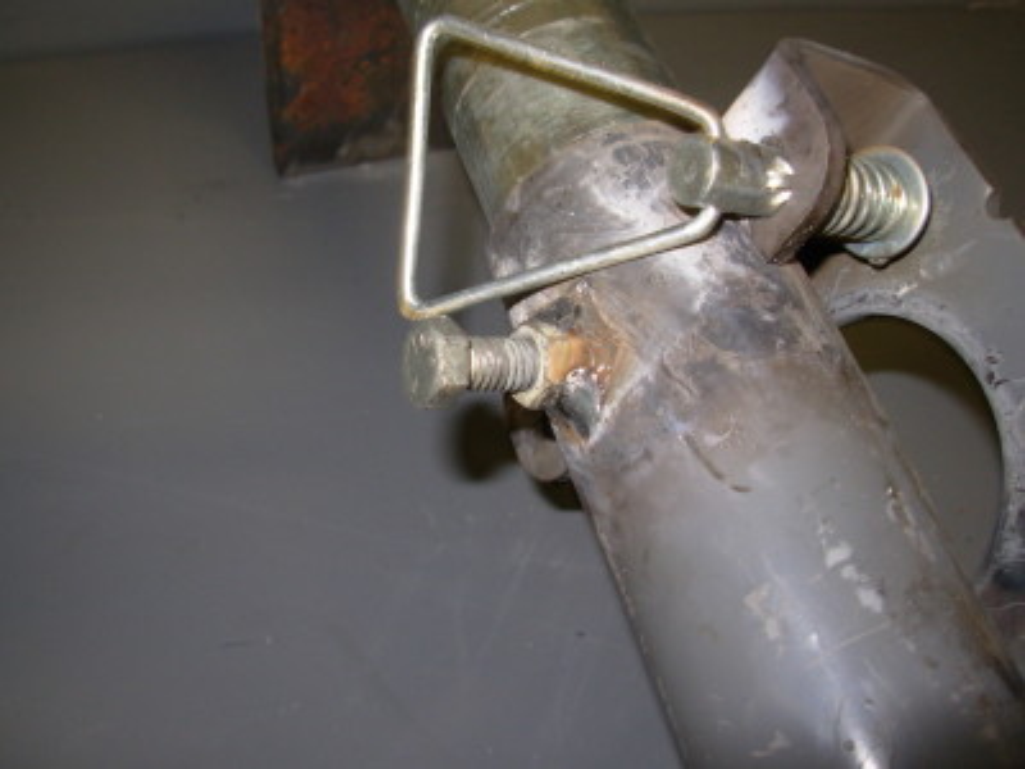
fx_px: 1125
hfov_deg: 49.0
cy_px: 384
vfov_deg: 37.7
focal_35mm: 38
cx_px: 512
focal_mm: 6.3
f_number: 2.9
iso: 50
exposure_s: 1/32
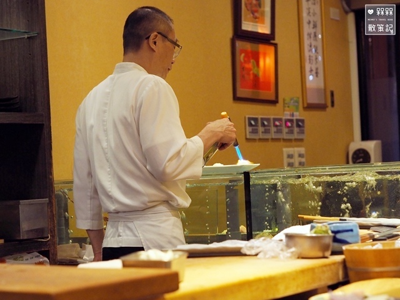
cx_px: 200
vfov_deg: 16.4
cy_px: 150
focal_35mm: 90
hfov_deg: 21.8
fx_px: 1040
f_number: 2.8
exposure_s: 1/80
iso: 1600
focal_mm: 45
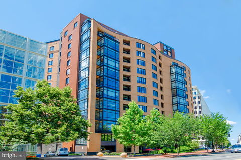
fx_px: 115
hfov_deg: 92.6
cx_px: 120
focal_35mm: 17
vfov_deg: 69.4
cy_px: 80
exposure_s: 1/250
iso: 160
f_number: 8
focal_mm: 11.5
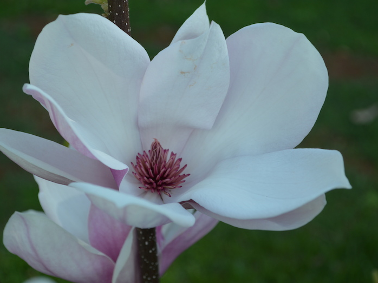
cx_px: 174
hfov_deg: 25.7
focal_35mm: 76
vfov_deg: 19.4
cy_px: 143
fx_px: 830
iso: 100
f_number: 6.3
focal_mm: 46
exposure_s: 1/160
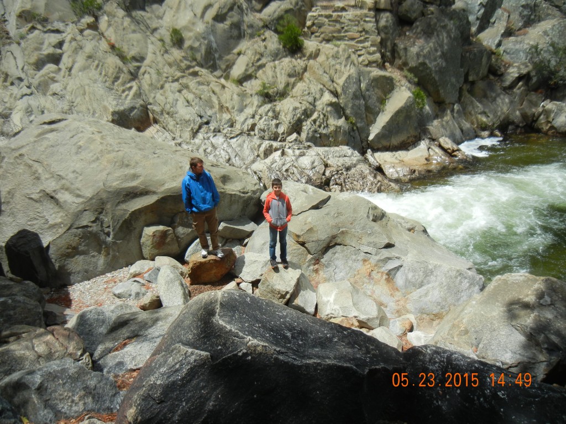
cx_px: 283
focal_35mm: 30
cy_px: 212
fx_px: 491
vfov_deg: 46.8
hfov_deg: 60.0
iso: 160
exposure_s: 1/525
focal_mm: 5.4
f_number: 7
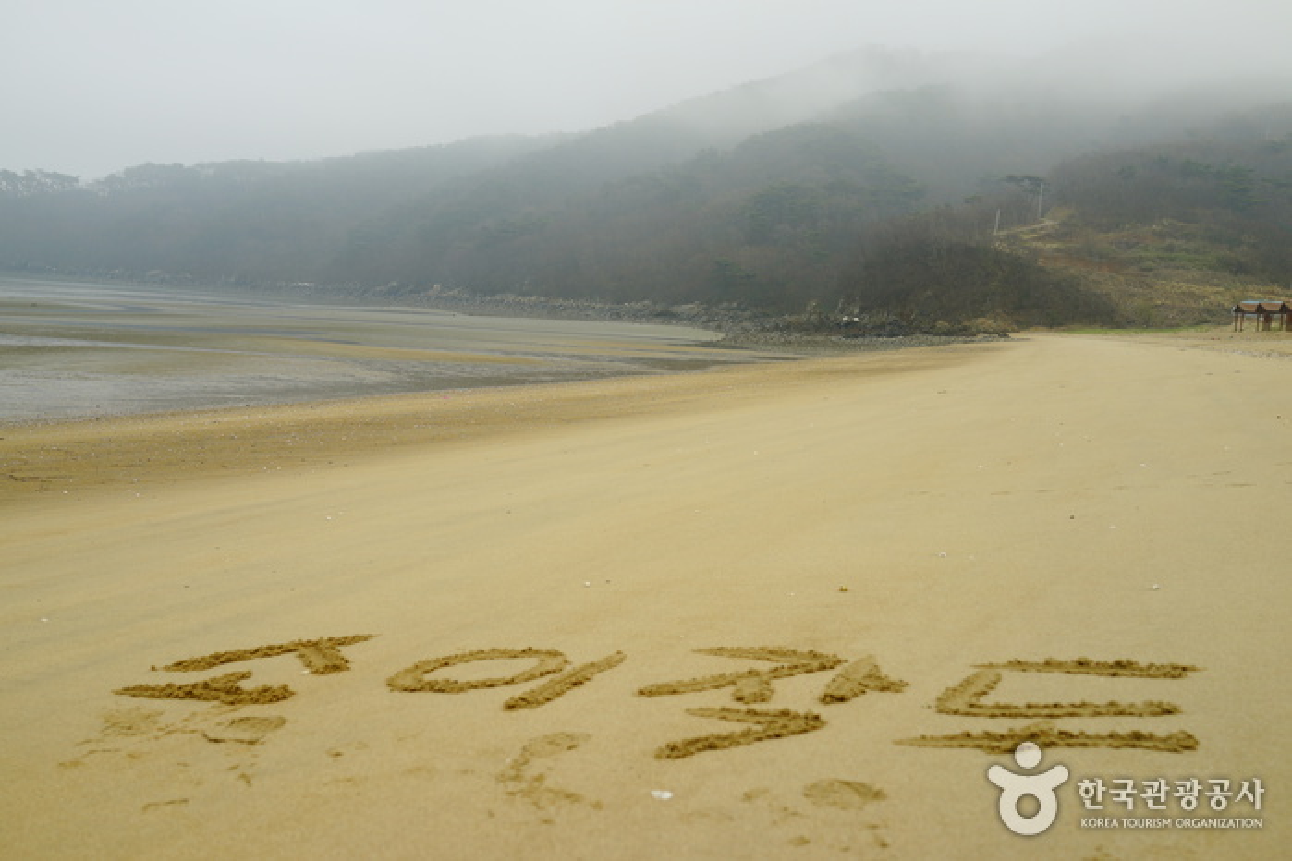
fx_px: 1256
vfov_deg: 37.9
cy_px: 430
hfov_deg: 54.4
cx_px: 646
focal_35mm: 35
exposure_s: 1/400
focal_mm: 35
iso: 250
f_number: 4
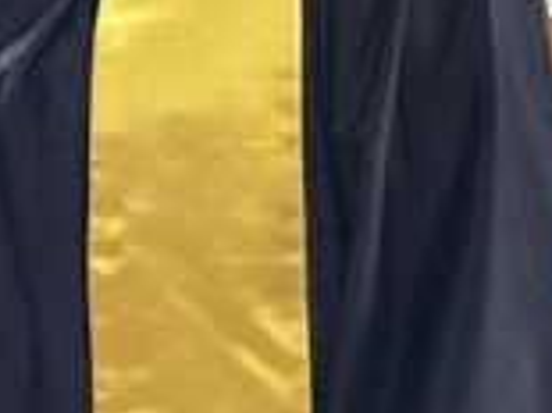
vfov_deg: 4.6
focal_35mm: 317
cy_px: -438
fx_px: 5051
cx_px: -954
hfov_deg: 5.9
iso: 250
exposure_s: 1/52
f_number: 1.8
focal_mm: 6.9
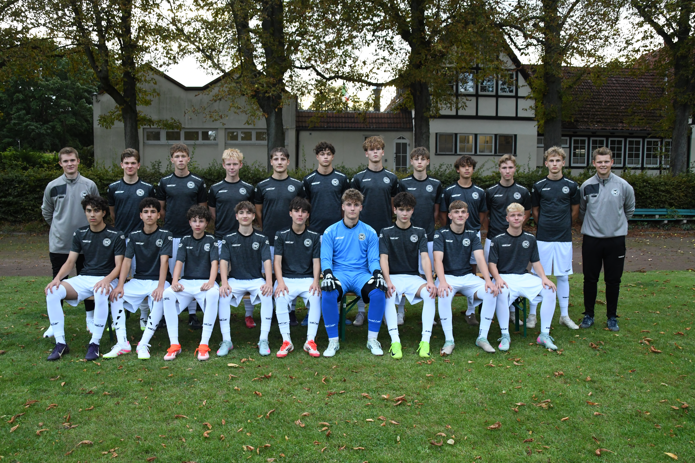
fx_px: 598
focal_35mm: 31
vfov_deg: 42.3
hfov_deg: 60.3
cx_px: 348
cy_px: 232
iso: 2000
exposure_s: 1/250
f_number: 7.1
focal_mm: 21
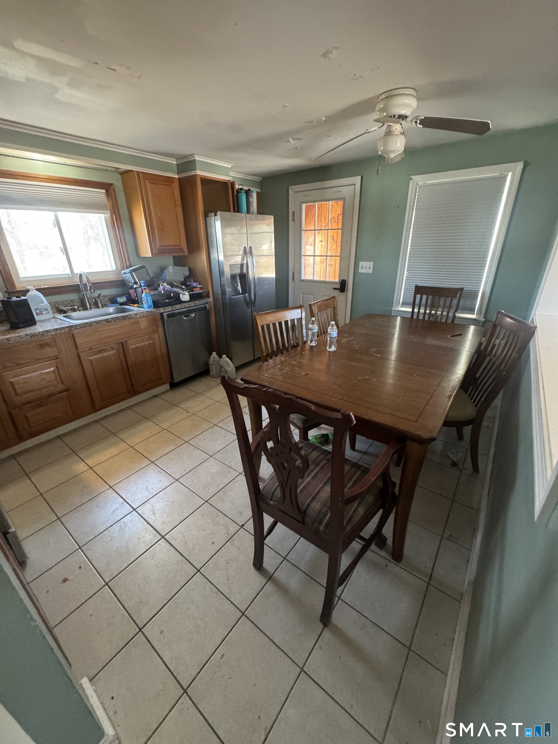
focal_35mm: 14
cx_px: 279
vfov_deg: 102.1
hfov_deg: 85.7
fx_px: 301
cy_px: 372
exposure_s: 1/60
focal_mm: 2.22
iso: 1000
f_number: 2.2
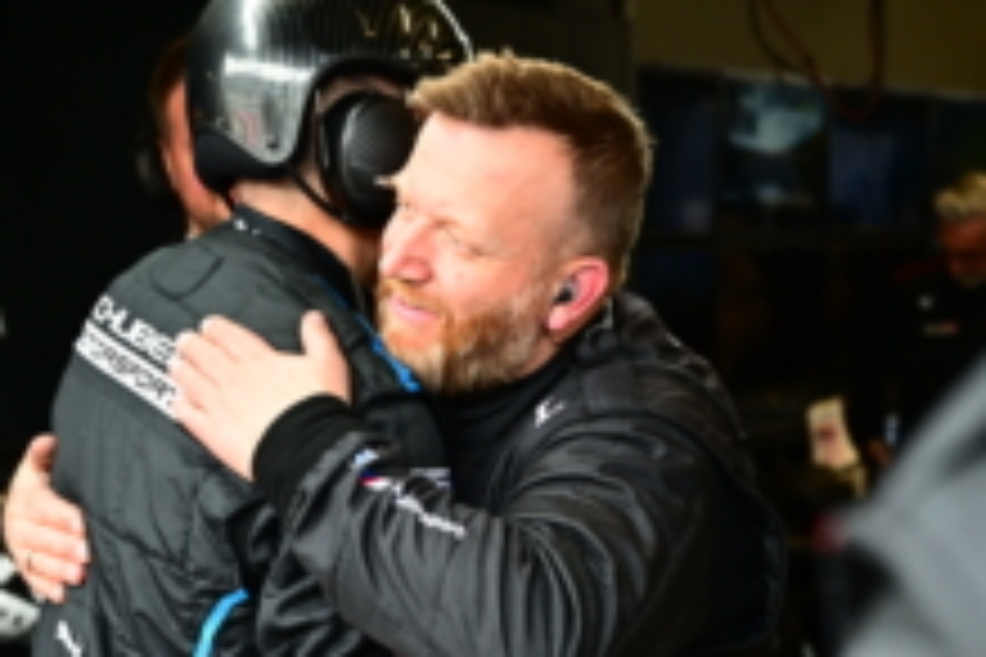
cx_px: 266
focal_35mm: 96
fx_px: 2629
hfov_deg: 21.1
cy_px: 542
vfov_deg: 14.2
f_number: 2.8
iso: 1400
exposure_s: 1/640
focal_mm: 42
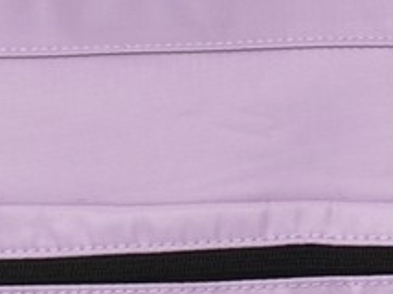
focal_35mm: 294
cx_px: 180
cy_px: 50
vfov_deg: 5.0
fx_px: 3334
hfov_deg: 6.7
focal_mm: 34
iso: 100
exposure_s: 1/60
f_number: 5.6
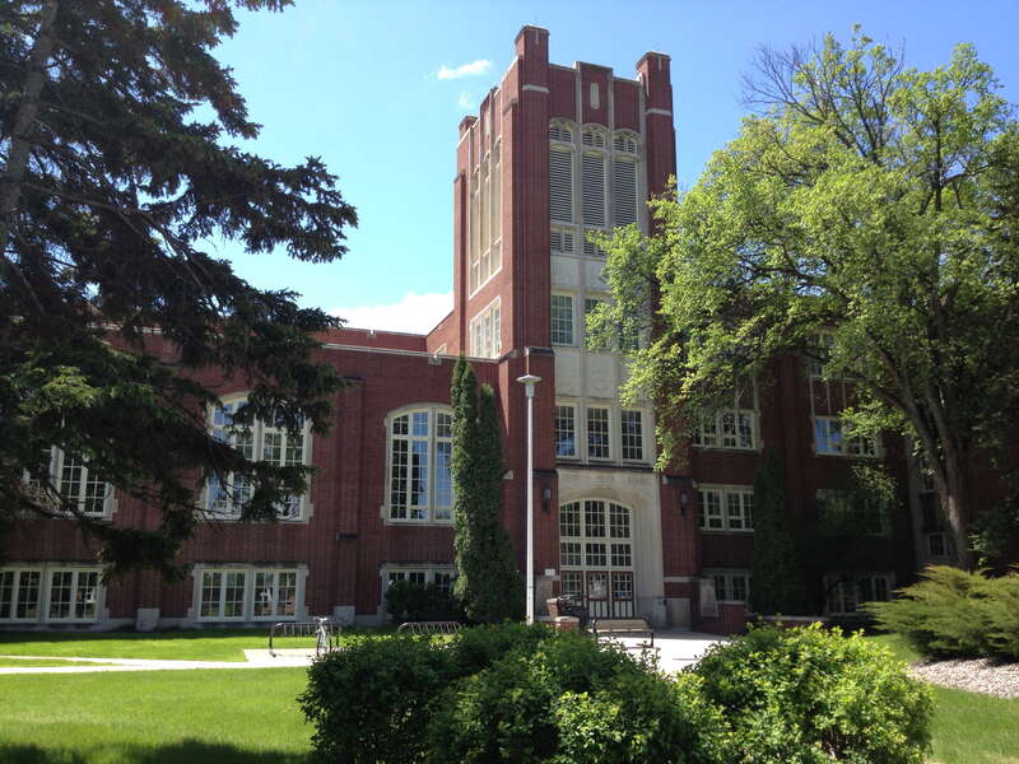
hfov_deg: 52.6
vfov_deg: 40.7
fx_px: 1030
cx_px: 510
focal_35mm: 35
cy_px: 382
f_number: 2.4
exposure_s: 1/649
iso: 50
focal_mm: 4.28
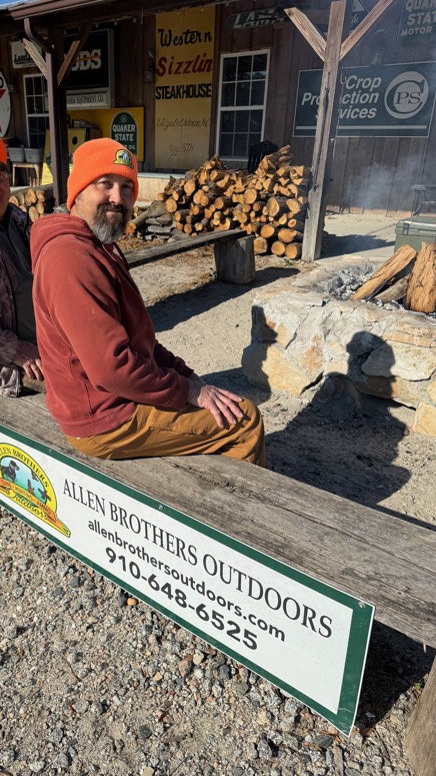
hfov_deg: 42.2
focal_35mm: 27
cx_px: 140
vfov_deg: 69.9
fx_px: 555
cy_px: 387
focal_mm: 6.76
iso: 80
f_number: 1.78
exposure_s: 1/7353
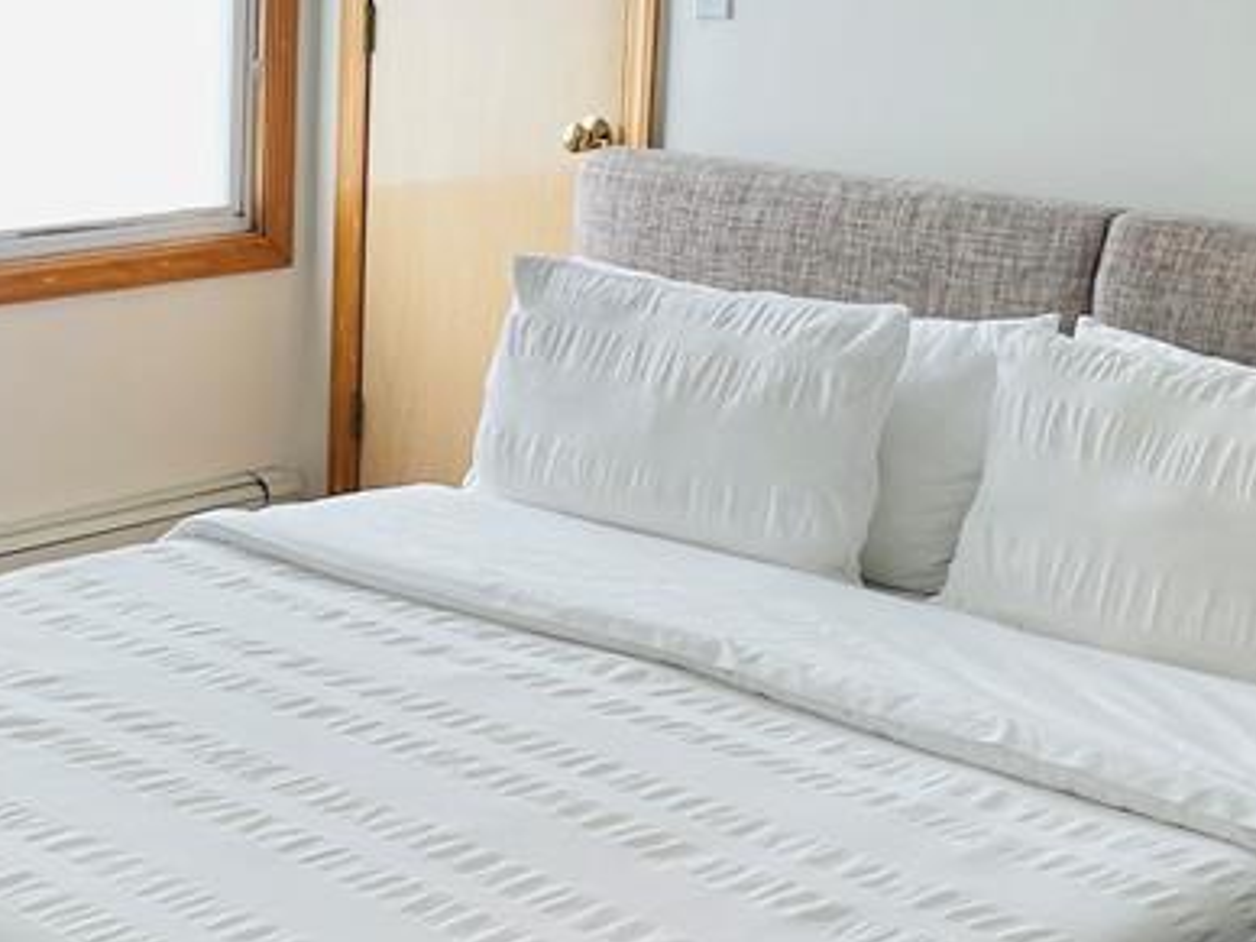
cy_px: 434
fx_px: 2395
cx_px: 65
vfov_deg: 22.2
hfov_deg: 28.0
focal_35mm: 66
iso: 80
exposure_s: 1/120
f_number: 1.6
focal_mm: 5.1
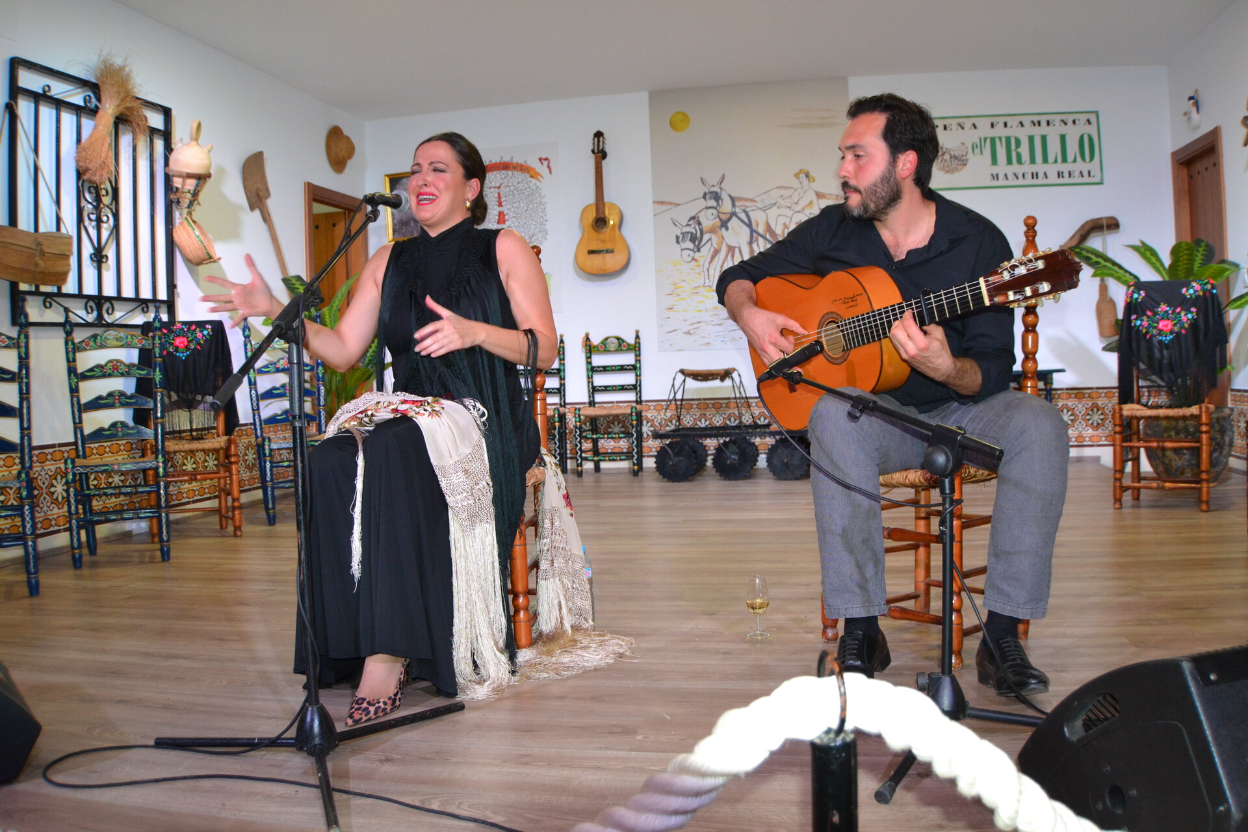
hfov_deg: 53.1
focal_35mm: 36
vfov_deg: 36.9
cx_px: 624
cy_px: 416
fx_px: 1248
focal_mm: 24
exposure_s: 1/60
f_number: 3.8
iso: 1100
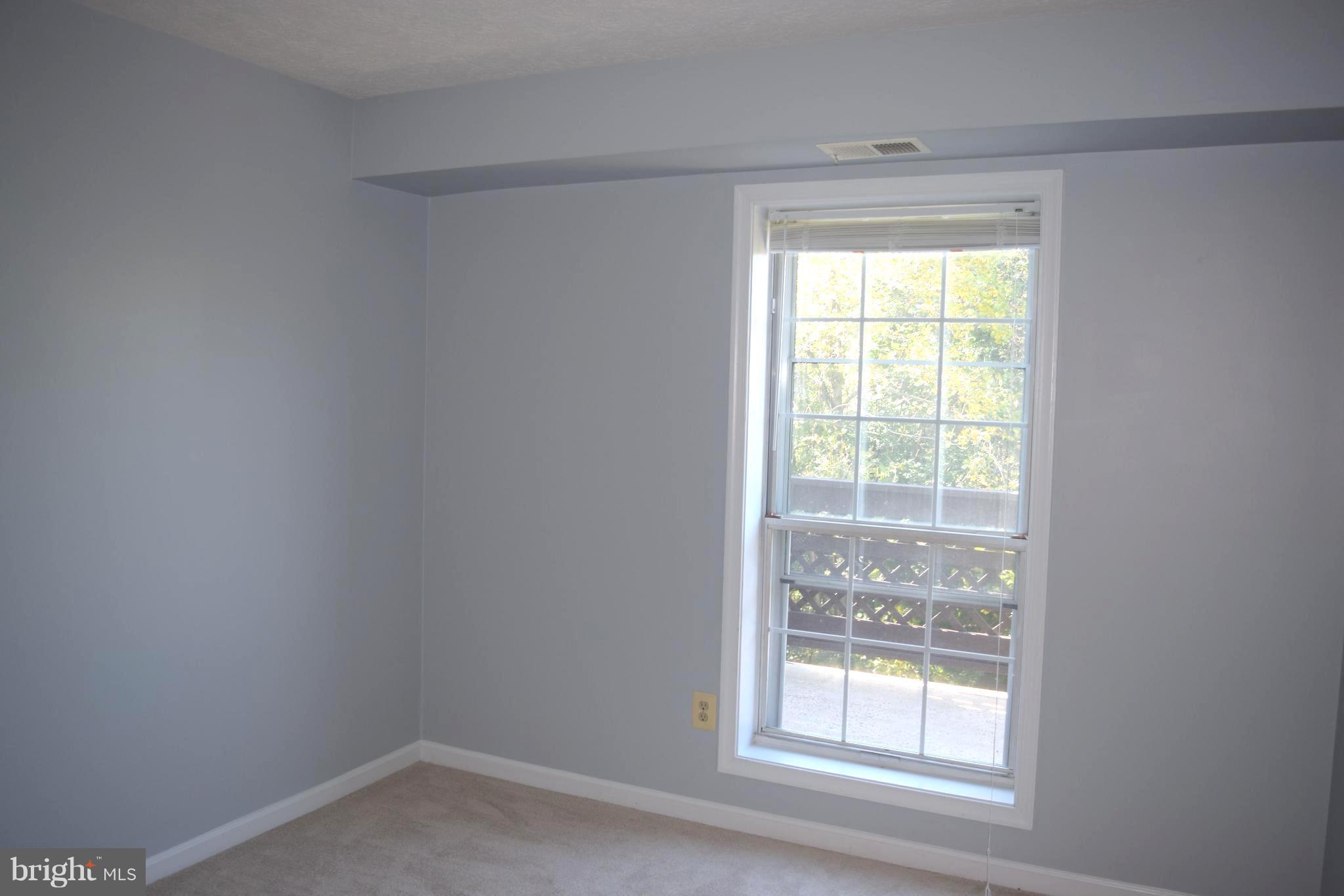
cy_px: 448
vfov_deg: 47.9
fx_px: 1008
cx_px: 672
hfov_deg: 67.4
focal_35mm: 27
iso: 200
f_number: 3.5
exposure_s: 1/60
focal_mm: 18
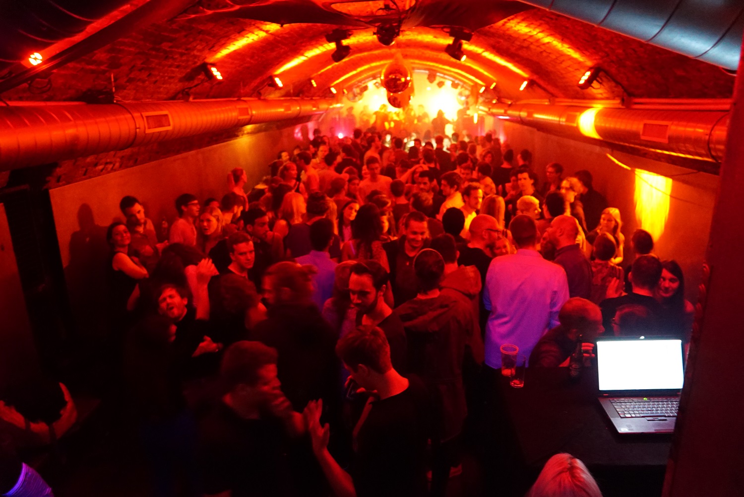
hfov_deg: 73.7
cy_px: 248
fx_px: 496
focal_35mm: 24
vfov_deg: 53.2
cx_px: 372
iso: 12800
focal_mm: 24
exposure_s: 1/15
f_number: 2.8
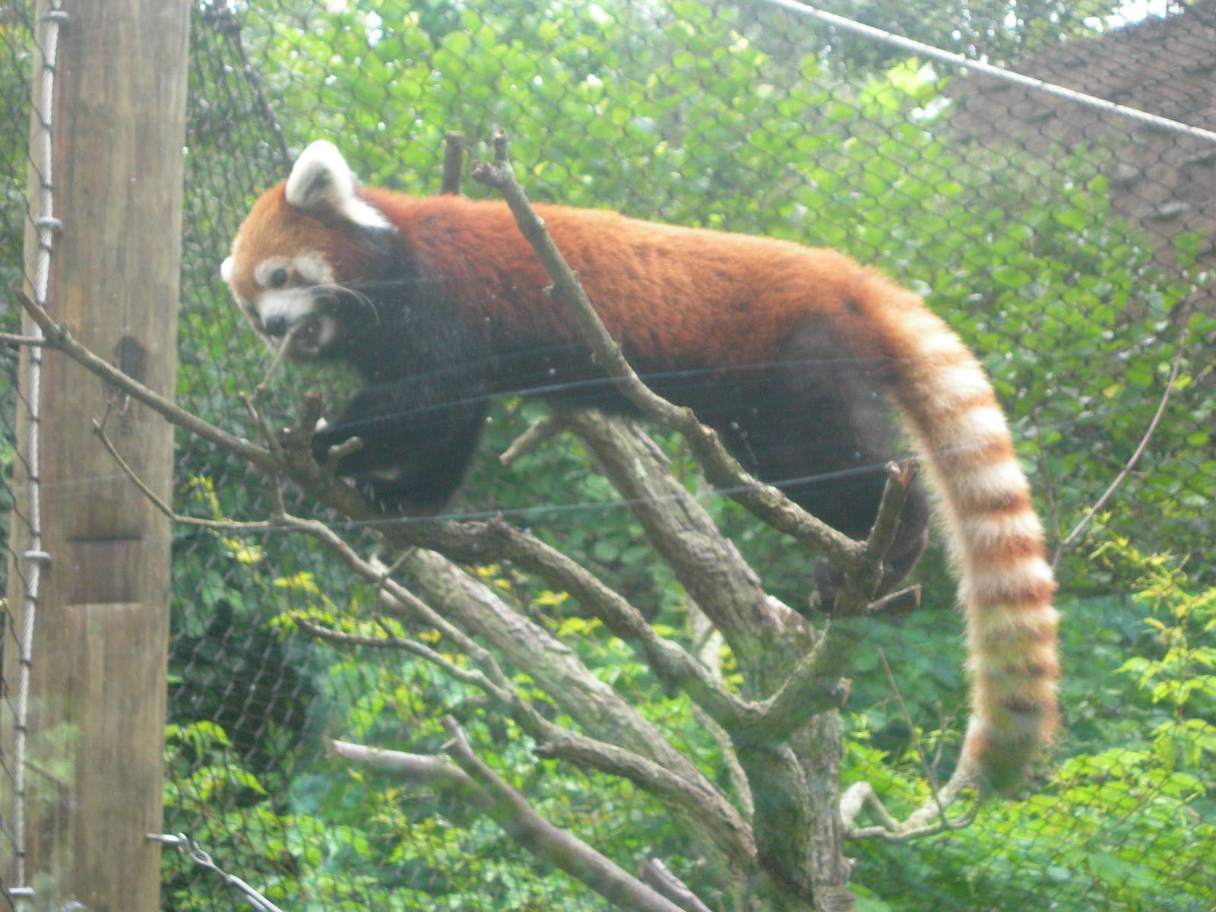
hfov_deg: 17.3
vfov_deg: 13.0
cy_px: 456
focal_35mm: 114
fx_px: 4005
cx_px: 608
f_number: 4.9
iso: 200
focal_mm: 23.4
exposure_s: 1/71
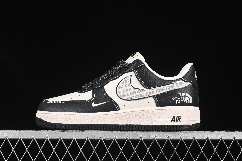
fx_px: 504
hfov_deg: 27.0
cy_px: 80
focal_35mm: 75
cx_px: 121
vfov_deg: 18.2
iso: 160
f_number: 7.1
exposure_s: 1/60
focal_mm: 50
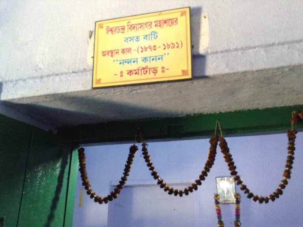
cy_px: 114
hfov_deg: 55.4
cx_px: 152
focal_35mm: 33
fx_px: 288
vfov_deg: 42.9
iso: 320
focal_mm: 3.3
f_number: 2.4
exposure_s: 1/17
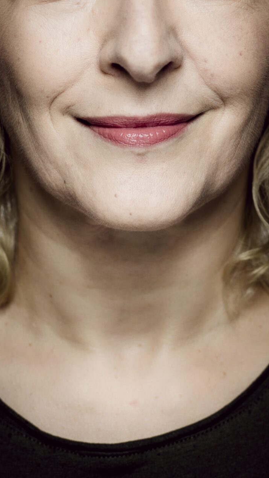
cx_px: 144
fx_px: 1992
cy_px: 146
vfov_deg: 13.7
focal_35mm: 157
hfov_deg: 7.7
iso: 100
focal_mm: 90
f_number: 5.6
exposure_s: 1/400
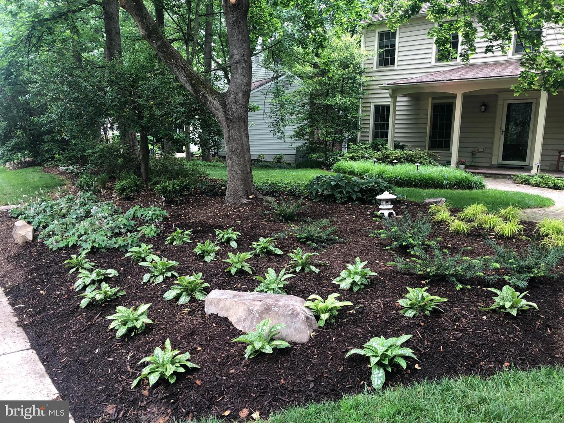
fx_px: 456
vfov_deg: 49.7
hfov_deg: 63.4
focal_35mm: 28
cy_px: 212
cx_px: 282
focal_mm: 3.99
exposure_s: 1/120
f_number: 1.8
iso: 50
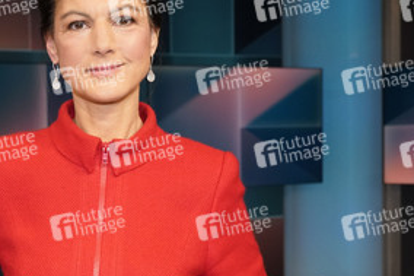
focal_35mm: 54
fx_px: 621
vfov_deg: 25.0
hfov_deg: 36.1
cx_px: 107
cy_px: 114
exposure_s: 1/125
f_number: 5.6
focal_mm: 34
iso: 2000
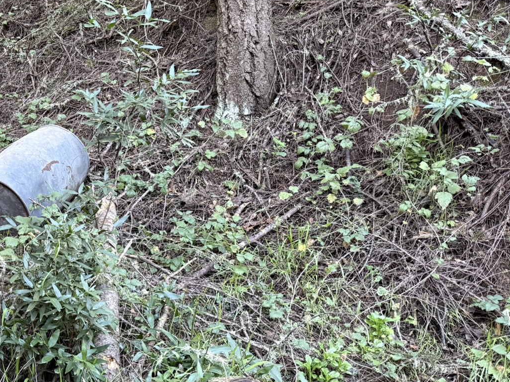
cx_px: 15
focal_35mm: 48
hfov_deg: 36.2
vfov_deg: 30.3
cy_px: 208
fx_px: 707
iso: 640
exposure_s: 1/60
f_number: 1.78
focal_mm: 6.76
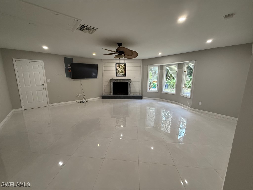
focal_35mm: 14
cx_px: 126
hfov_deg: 102.1
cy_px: 95
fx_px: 102
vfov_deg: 85.7
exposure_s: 1/120
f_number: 2.2
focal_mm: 2.22
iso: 320
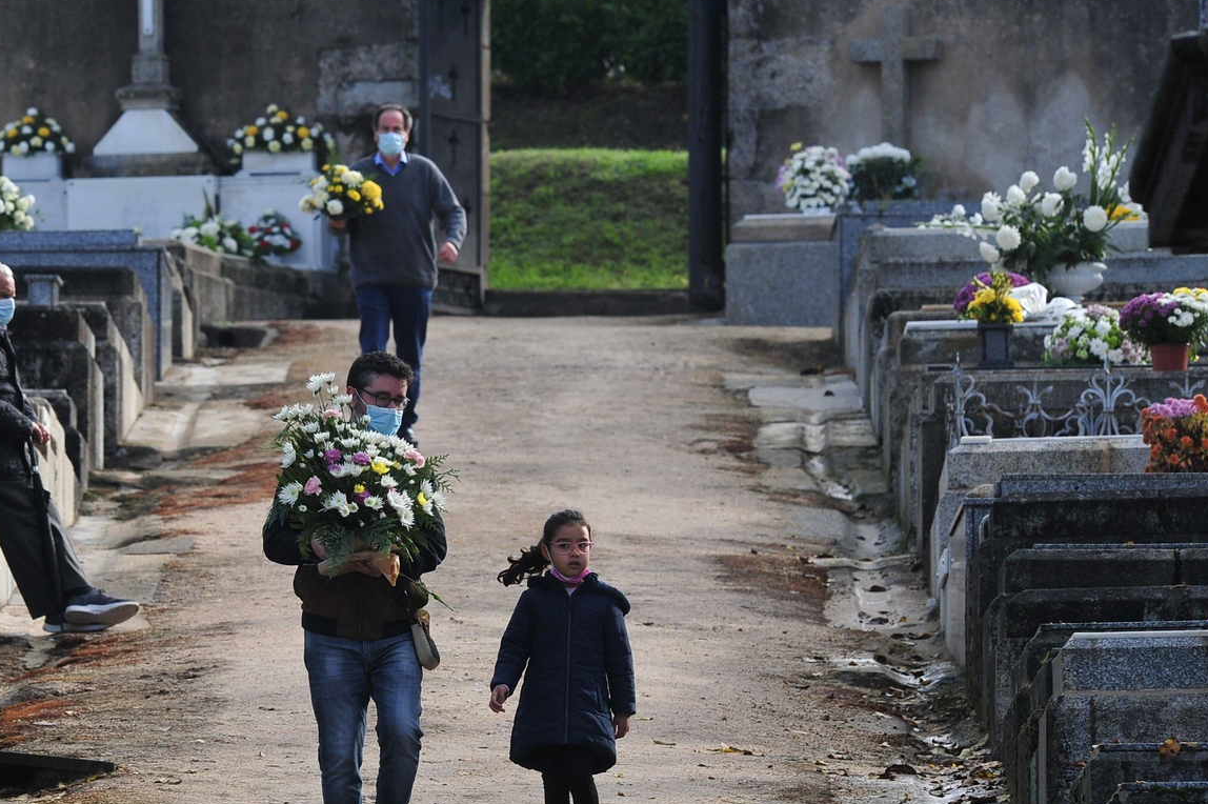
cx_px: 396
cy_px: 511
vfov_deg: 3.3
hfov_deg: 4.9
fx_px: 14018
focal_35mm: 418
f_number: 10
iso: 500
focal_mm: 300
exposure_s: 1/400
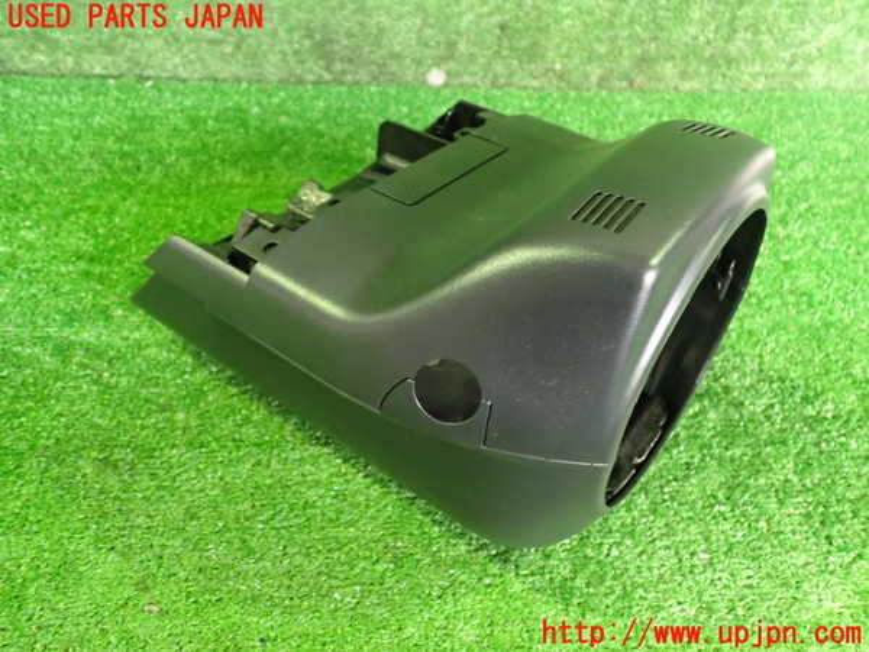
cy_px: 326
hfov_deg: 60.0
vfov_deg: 46.8
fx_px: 753
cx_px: 434
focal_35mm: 30
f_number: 2.3
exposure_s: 1/25
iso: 800
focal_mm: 5.4
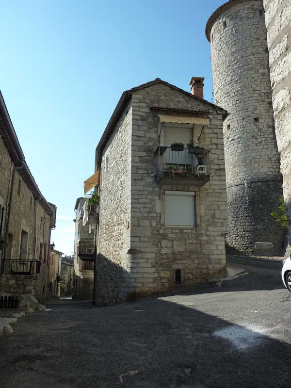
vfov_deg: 61.7
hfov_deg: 48.2
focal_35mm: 29
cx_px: 146
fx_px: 325
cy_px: 194
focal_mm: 4.7
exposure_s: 1/640
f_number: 4.5
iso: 125
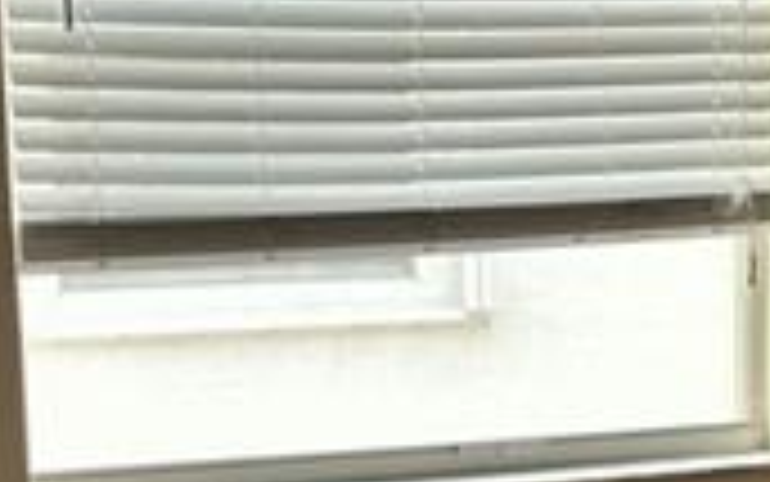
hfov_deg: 16.5
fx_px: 2603
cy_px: 586
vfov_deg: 10.4
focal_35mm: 124
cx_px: 747
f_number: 1.6
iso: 50
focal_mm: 5.1
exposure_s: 1/122
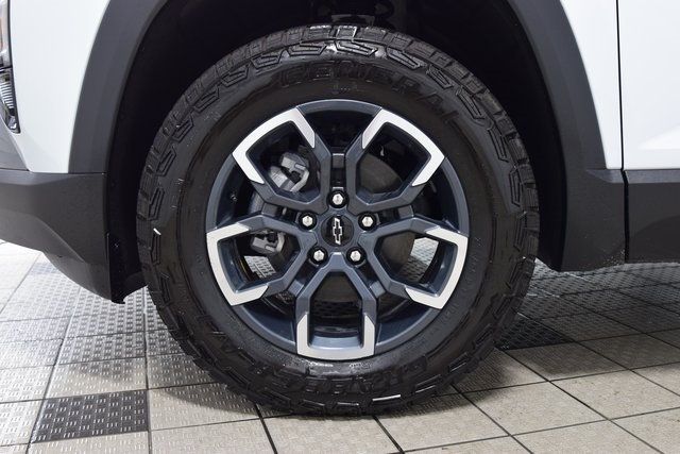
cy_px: 227
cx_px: 340
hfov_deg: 53.1
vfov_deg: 36.9
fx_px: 680
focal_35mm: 36
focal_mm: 24
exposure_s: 1/15
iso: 1000
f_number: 6.3
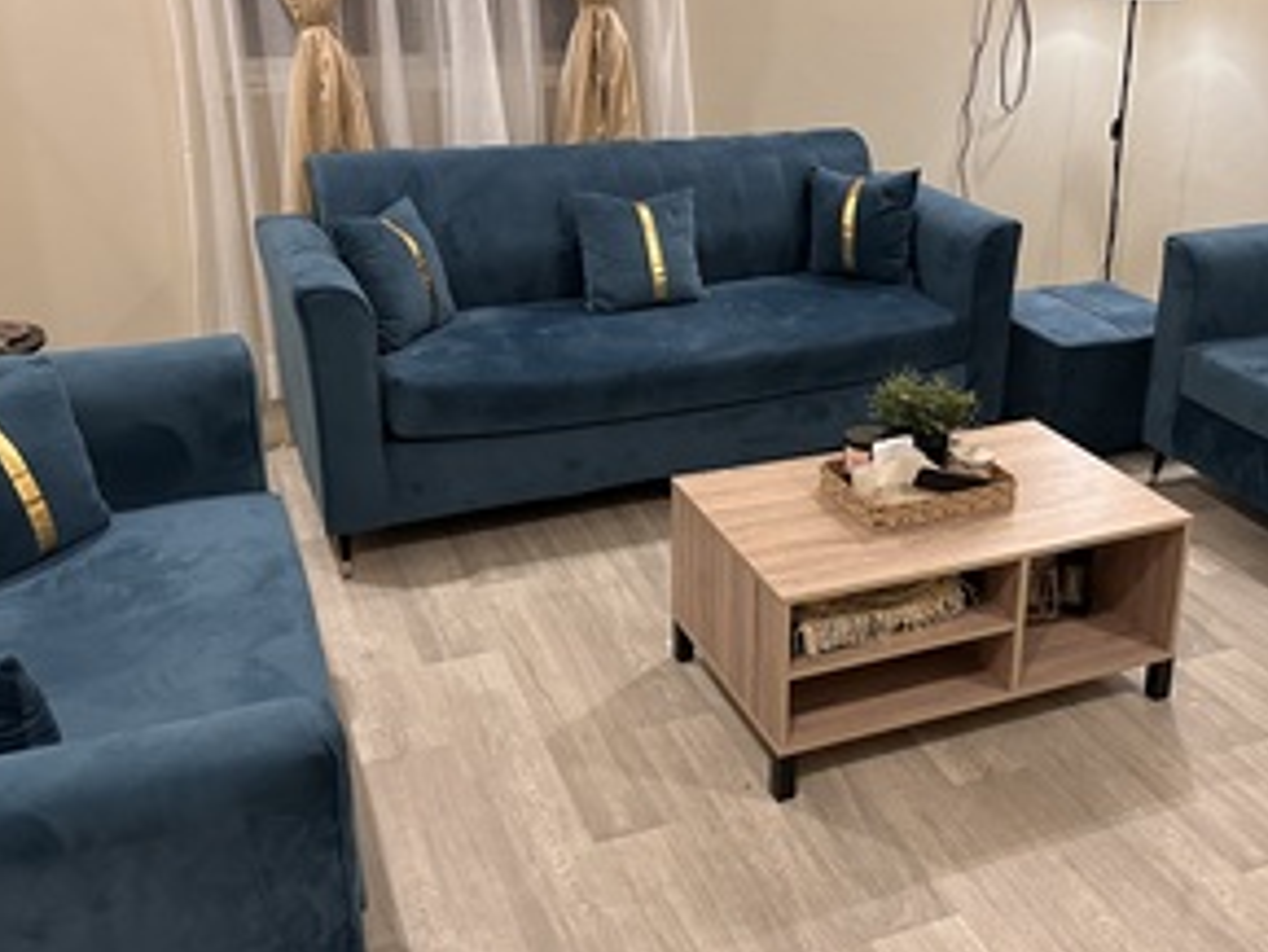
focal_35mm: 38
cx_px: 814
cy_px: 423
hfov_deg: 48.4
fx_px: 1393
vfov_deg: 37.7
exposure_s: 1/60
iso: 500
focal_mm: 6.86
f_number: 1.78
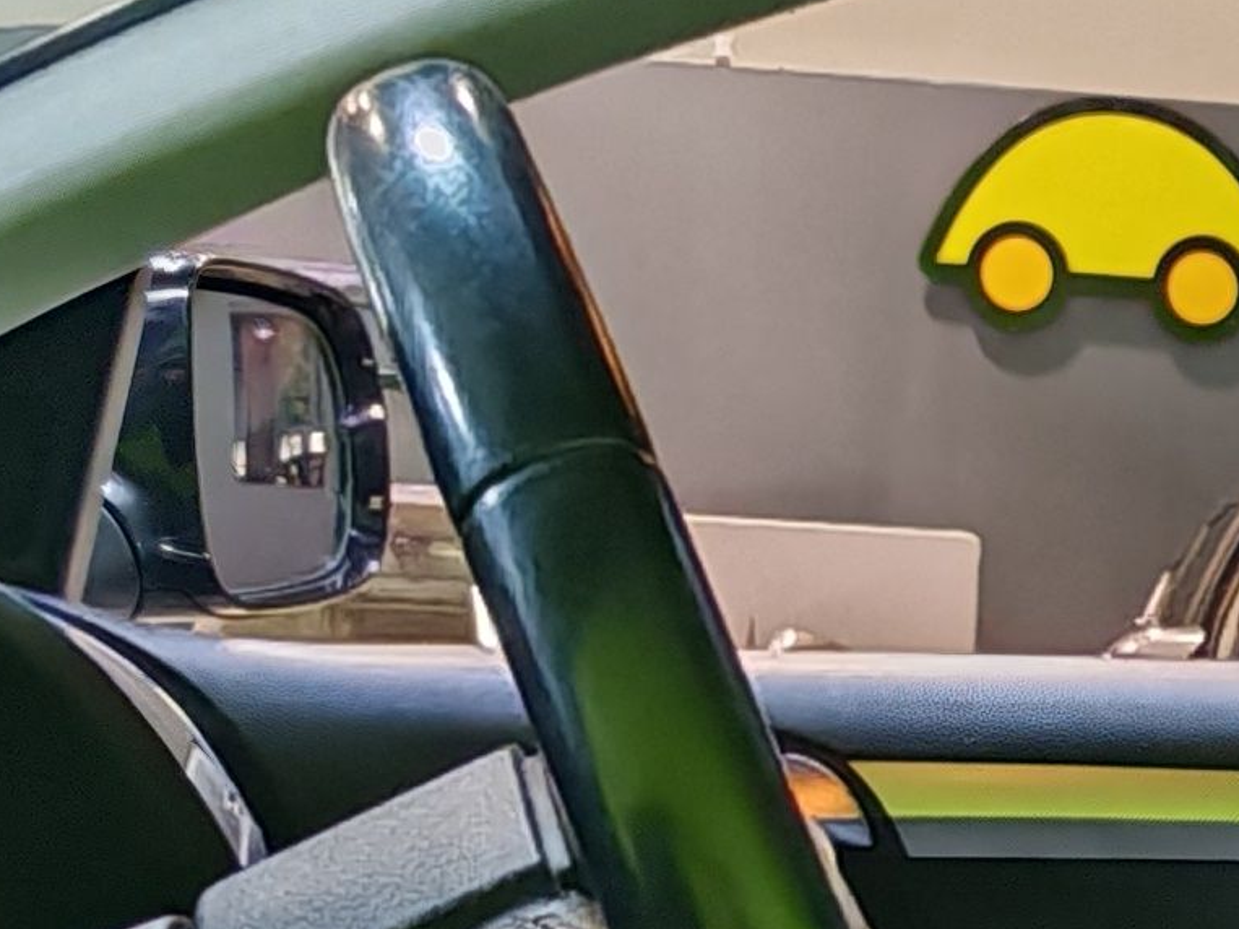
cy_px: 1189
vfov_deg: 12.9
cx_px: 1356
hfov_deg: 17.2
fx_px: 3972
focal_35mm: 111
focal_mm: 1.82
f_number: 2
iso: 320
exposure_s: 1/33
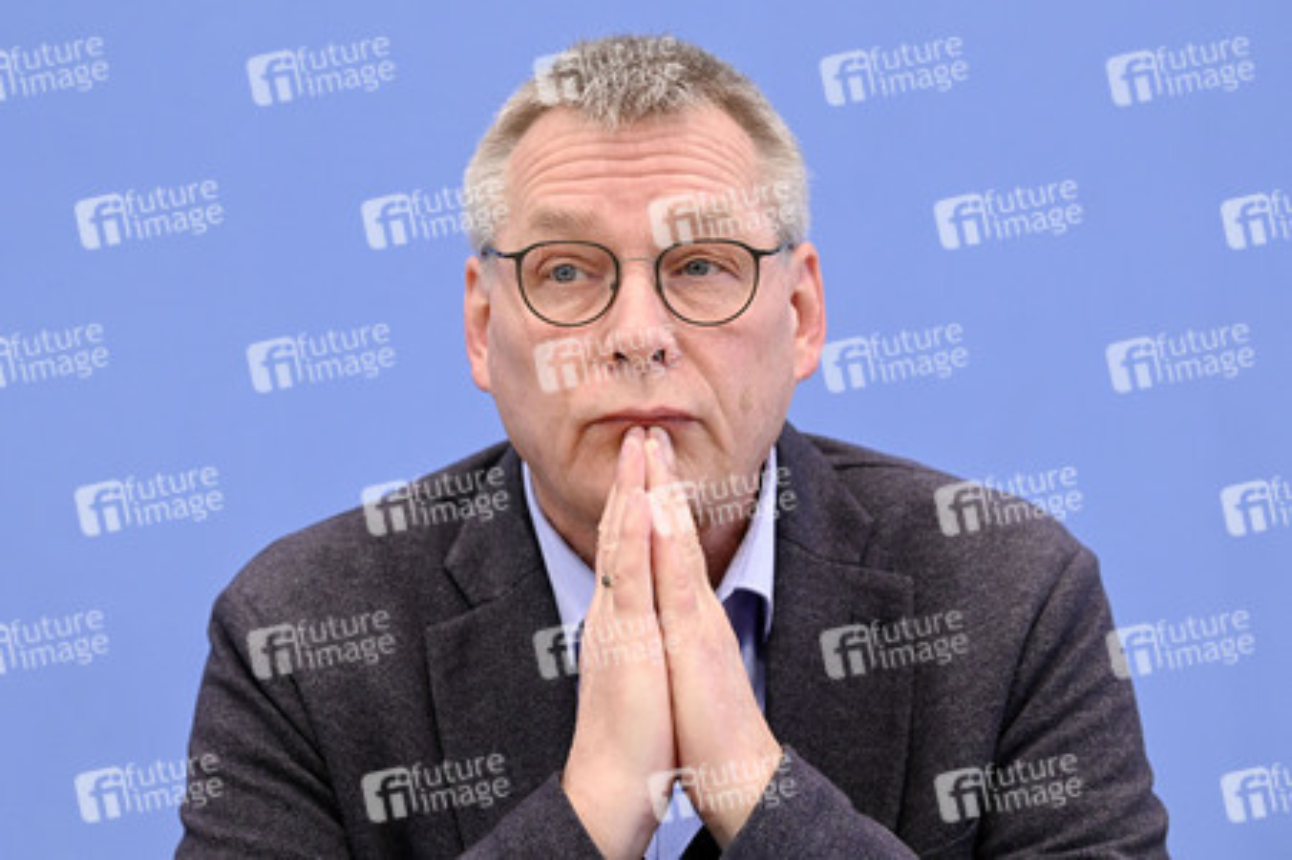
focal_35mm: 125
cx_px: 646
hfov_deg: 16.4
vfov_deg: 11.0
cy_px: 430
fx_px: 4483
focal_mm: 125
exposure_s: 1/640
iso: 4000
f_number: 5
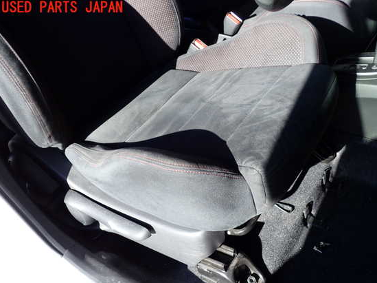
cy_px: 154
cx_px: 204
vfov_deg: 40.6
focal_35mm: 35
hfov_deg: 52.6
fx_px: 381
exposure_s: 1/250
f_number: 2.4
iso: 100
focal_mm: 5.79
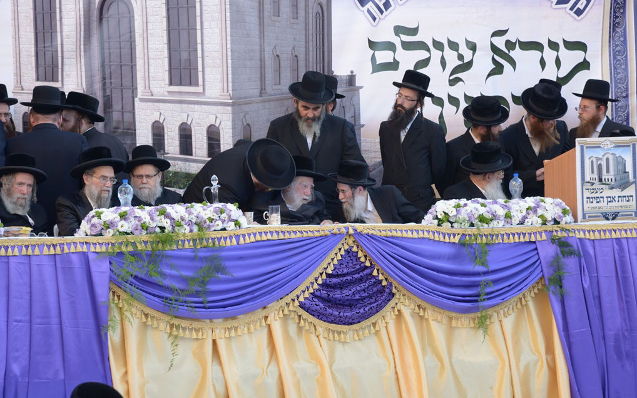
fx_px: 2135
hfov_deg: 17.0
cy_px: 207
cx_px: 320
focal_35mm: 123
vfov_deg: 10.6
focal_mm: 120
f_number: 8
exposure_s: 1/160
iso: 500
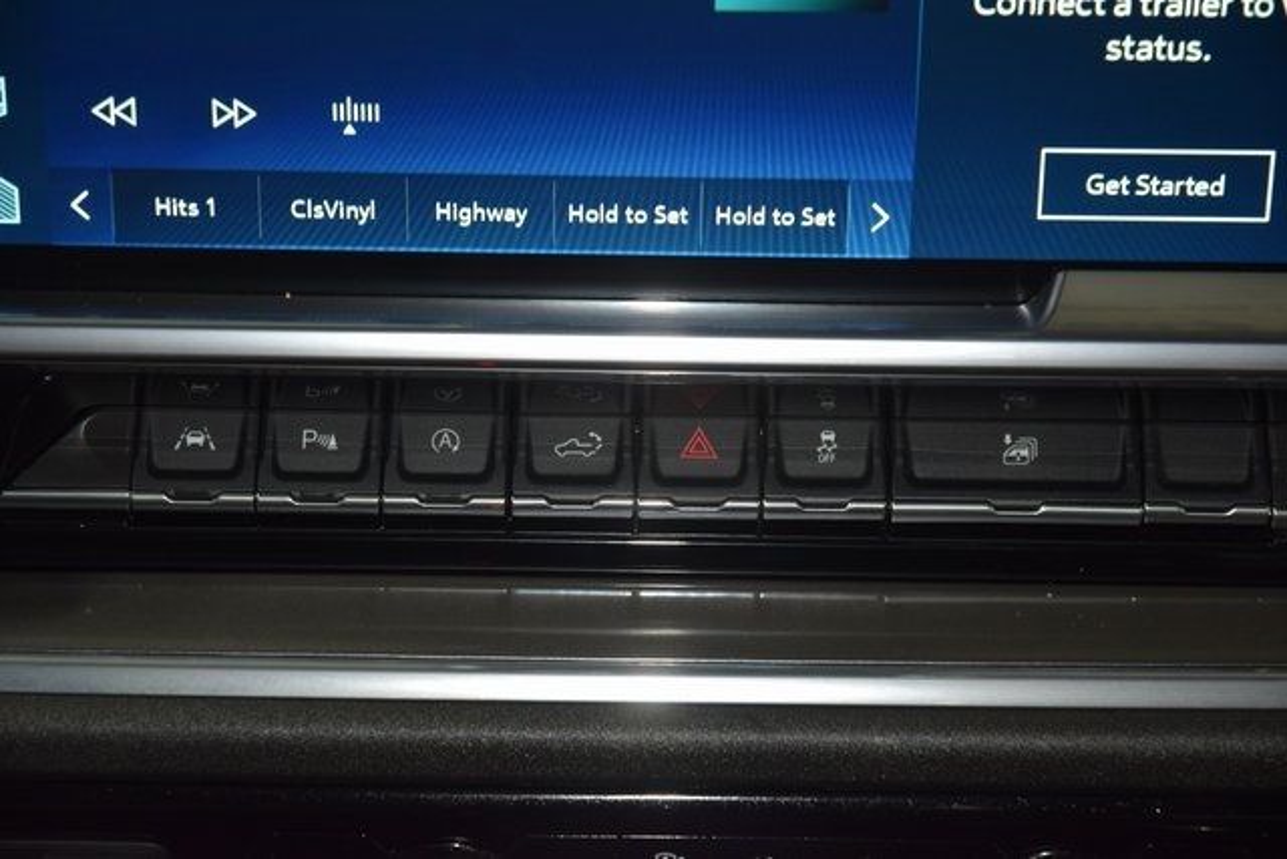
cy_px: 430
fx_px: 3754
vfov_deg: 13.0
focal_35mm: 105
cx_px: 644
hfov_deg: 19.5
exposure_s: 1/40
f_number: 4.5
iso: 1100
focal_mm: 70
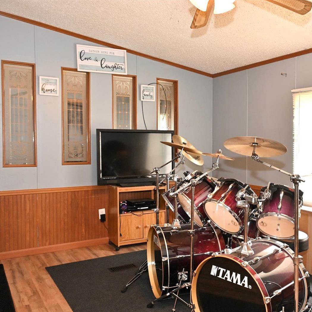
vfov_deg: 47.2
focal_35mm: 35
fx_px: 357
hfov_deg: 46.7
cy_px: 158
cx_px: 200
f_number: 4
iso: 500
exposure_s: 1/60
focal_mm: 18
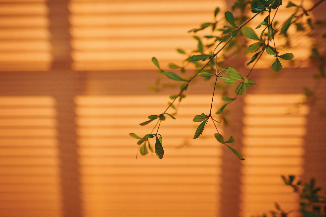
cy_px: 108
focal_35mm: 35
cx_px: 163
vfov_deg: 37.9
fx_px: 317
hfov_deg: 54.4
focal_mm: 35
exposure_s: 1/320
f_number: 2.2
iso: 64
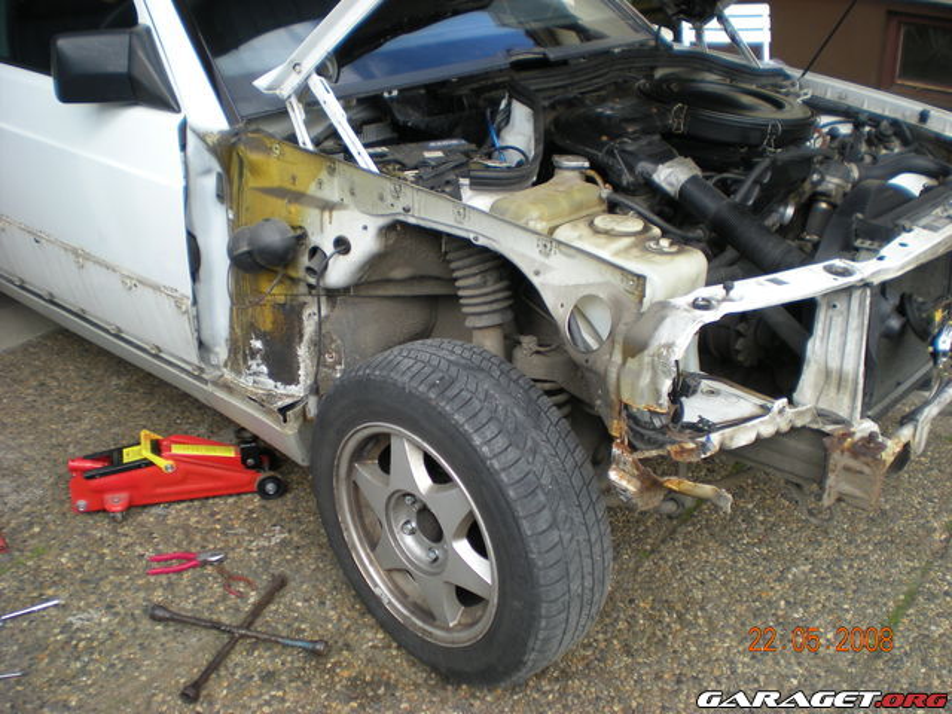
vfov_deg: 37.7
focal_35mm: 38
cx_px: 476
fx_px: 1045
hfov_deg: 49.0
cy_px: 357
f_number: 3.1
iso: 64
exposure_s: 1/134
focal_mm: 6.3
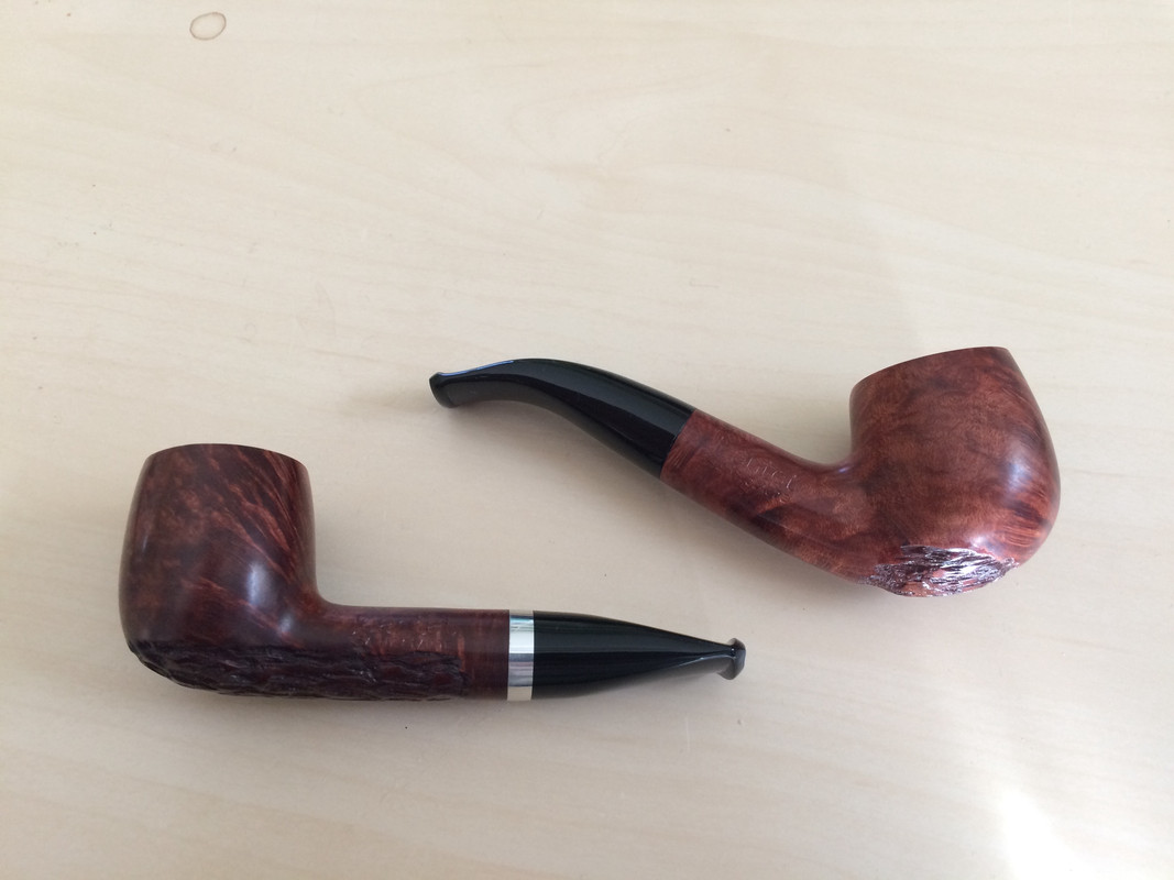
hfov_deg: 61.7
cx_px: 587
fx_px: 983
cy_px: 440
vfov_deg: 48.2
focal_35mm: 29
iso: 64
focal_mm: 4.15
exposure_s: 1/33
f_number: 2.2
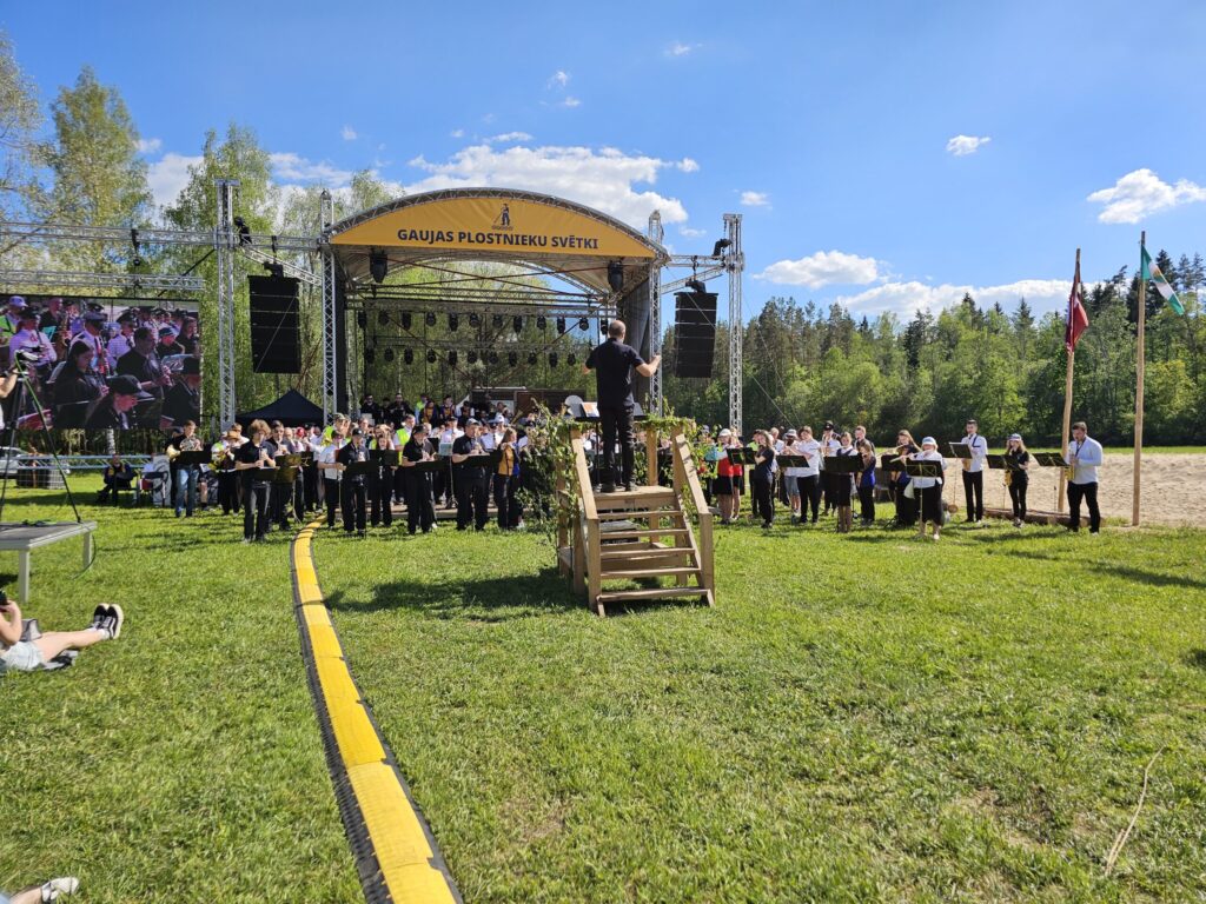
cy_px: 452
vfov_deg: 58.9
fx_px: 801
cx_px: 603
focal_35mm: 23
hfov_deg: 73.9
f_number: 1.7
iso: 10
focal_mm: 6.3
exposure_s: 1/775
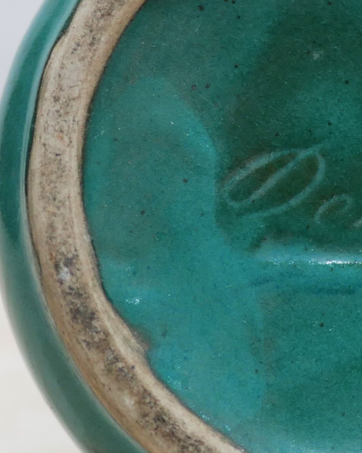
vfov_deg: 14.7
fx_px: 1755
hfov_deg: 11.2
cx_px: 572
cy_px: 148
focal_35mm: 131
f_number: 1.7
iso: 400
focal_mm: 20
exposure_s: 1/60
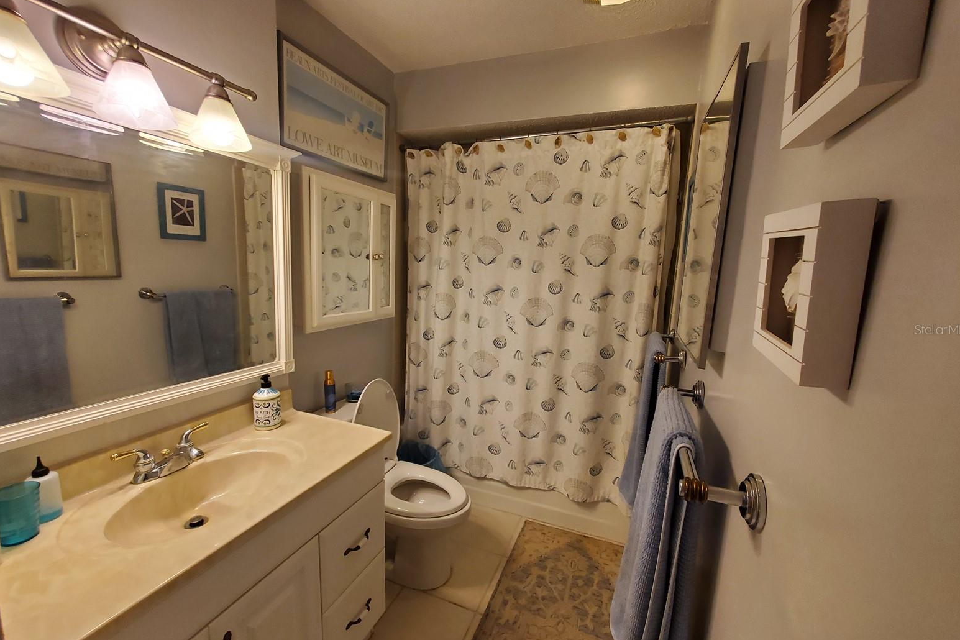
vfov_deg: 81.2
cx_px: 476
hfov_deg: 104.3
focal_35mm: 14
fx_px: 373
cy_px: 329
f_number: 2.2
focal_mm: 1.8
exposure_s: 1/60
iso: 160
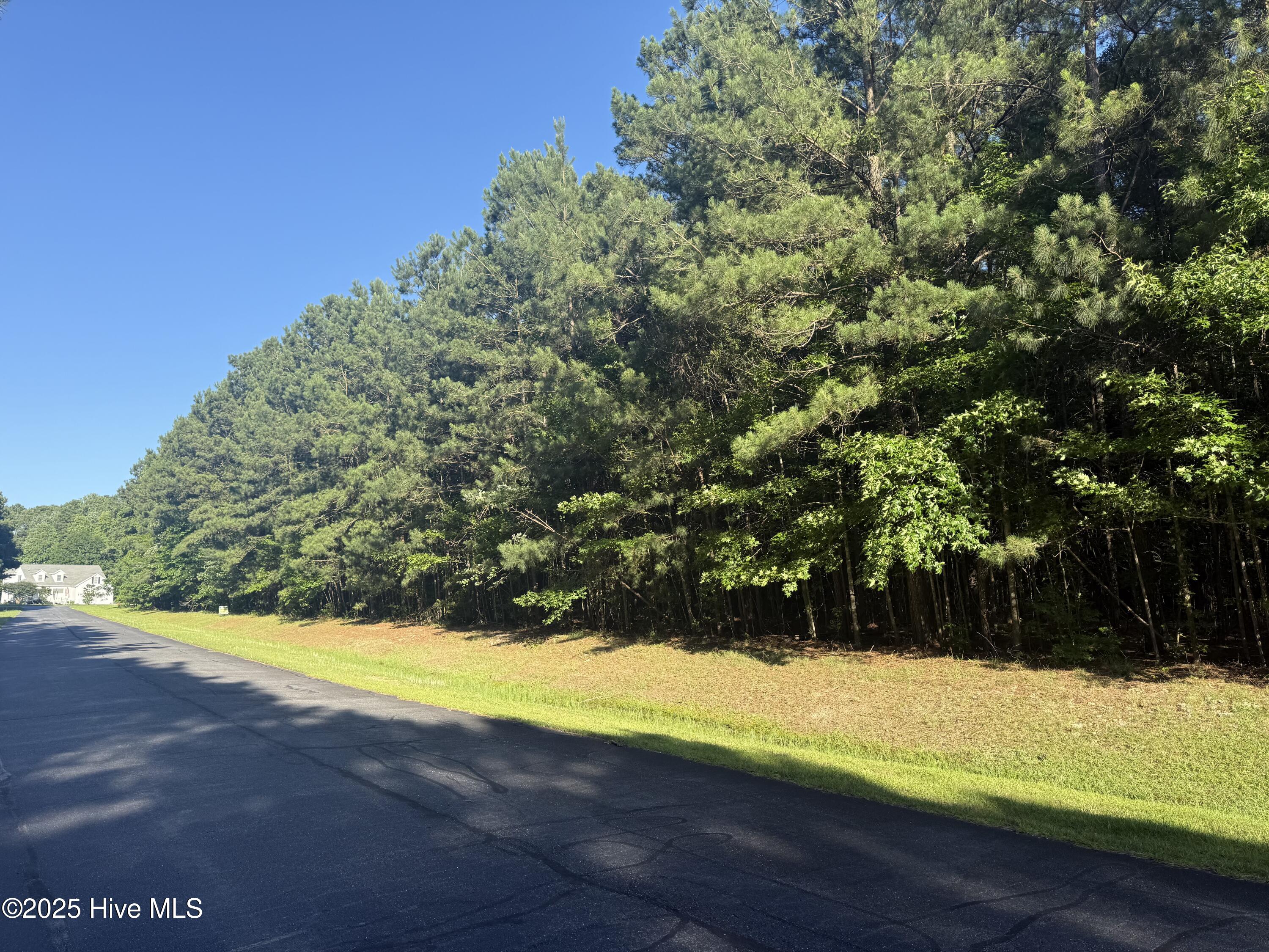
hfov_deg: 71.6
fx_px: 880
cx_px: 634
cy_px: 476
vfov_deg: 56.8
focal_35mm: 24
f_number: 1.78
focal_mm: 6.76
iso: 80
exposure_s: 1/1585
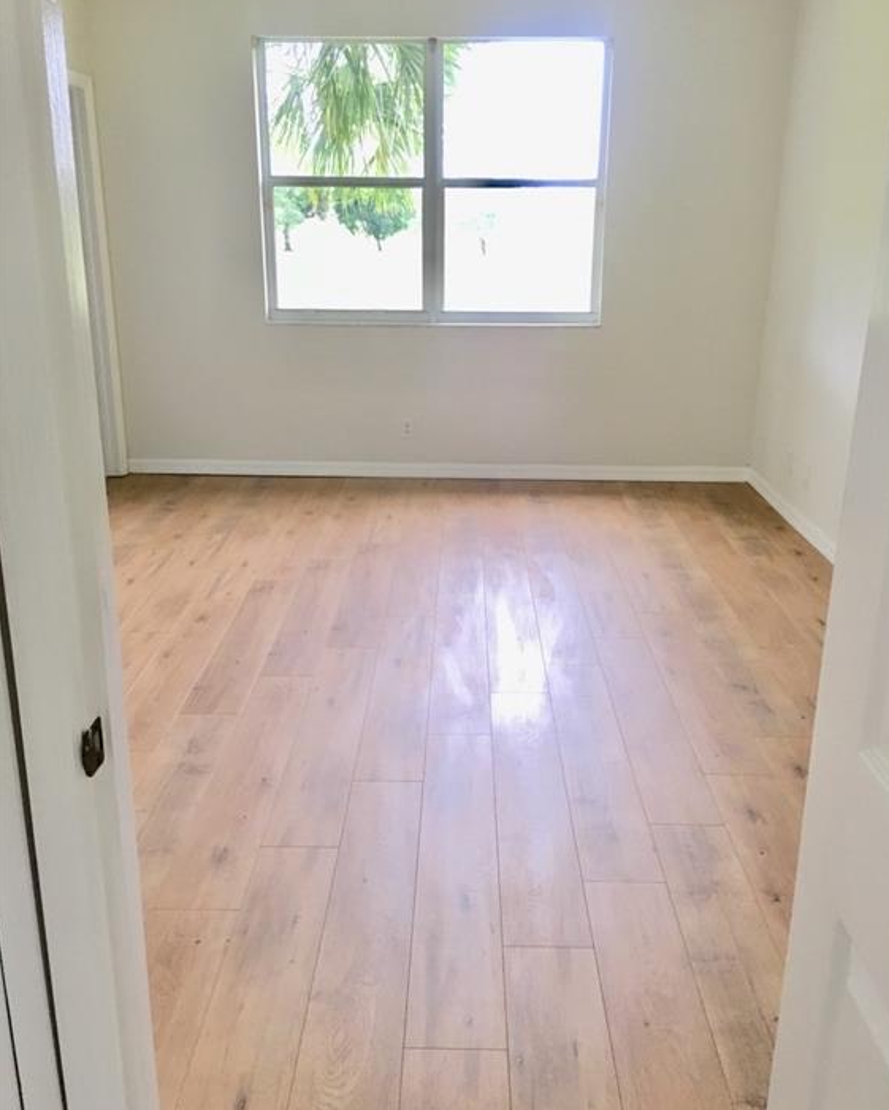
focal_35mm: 31
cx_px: 452
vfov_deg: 57.2
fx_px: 1019
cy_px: 542
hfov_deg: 47.1
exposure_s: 1/30
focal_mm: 4.15
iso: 40
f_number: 2.2
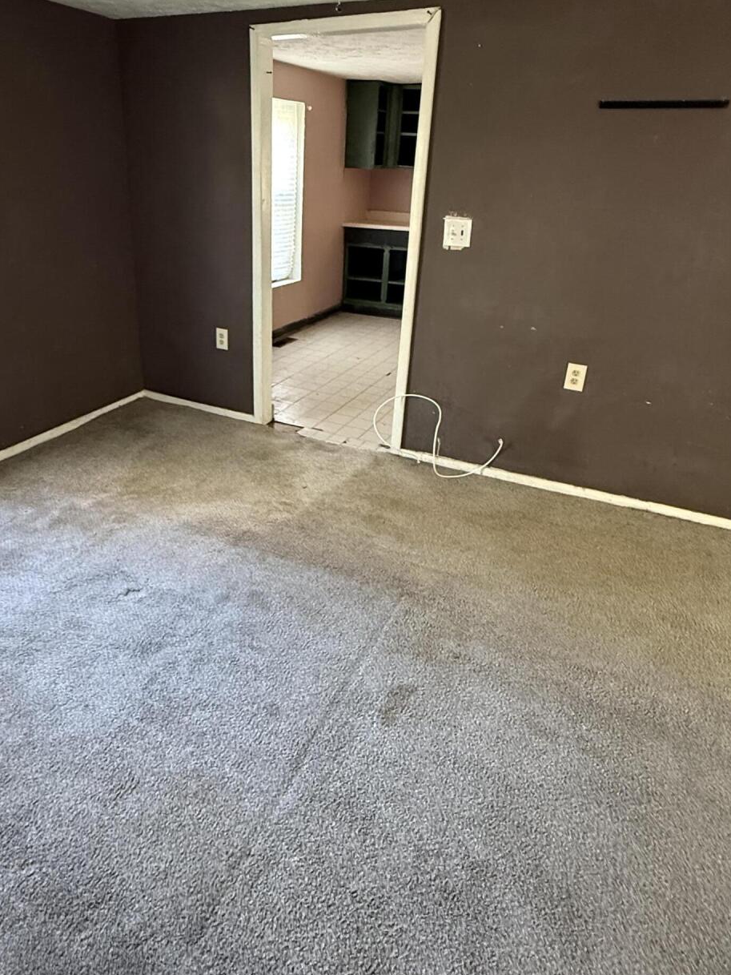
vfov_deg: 73.5
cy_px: 415
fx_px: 647
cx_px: 318
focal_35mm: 23
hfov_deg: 58.7
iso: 640
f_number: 2.2
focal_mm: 2.22
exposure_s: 1/60
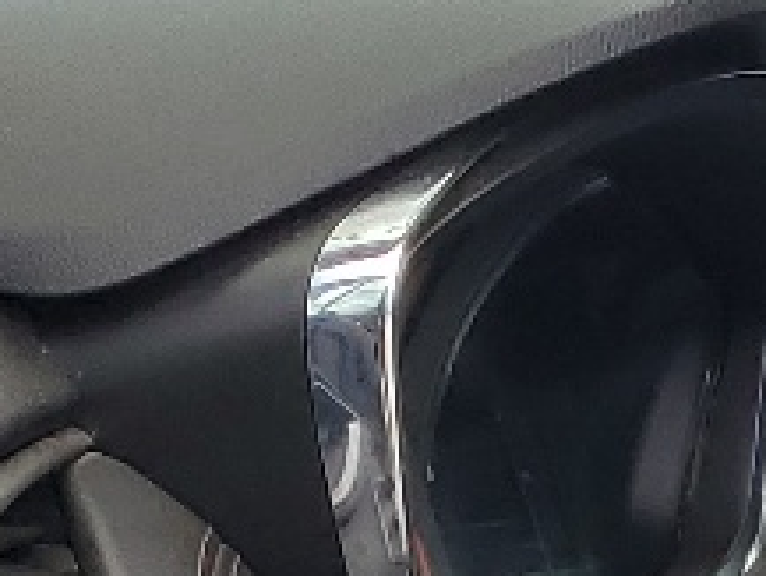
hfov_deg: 8.9
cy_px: 975
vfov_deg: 7.5
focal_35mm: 192
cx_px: 2083
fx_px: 4251
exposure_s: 1/909
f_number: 1.5
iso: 50
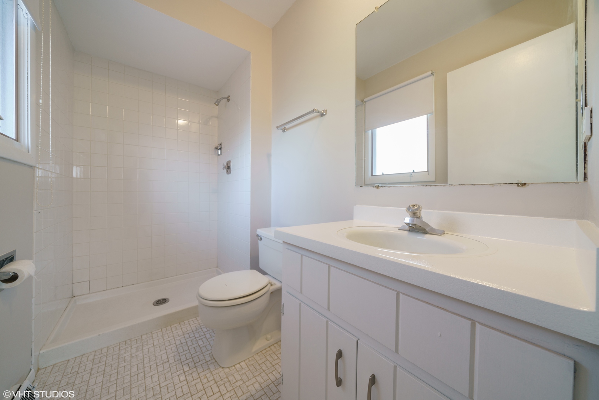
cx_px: 300
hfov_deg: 112.6
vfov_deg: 90.0
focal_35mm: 12
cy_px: 200
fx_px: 200
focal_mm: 12
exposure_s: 1/5
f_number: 8
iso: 400
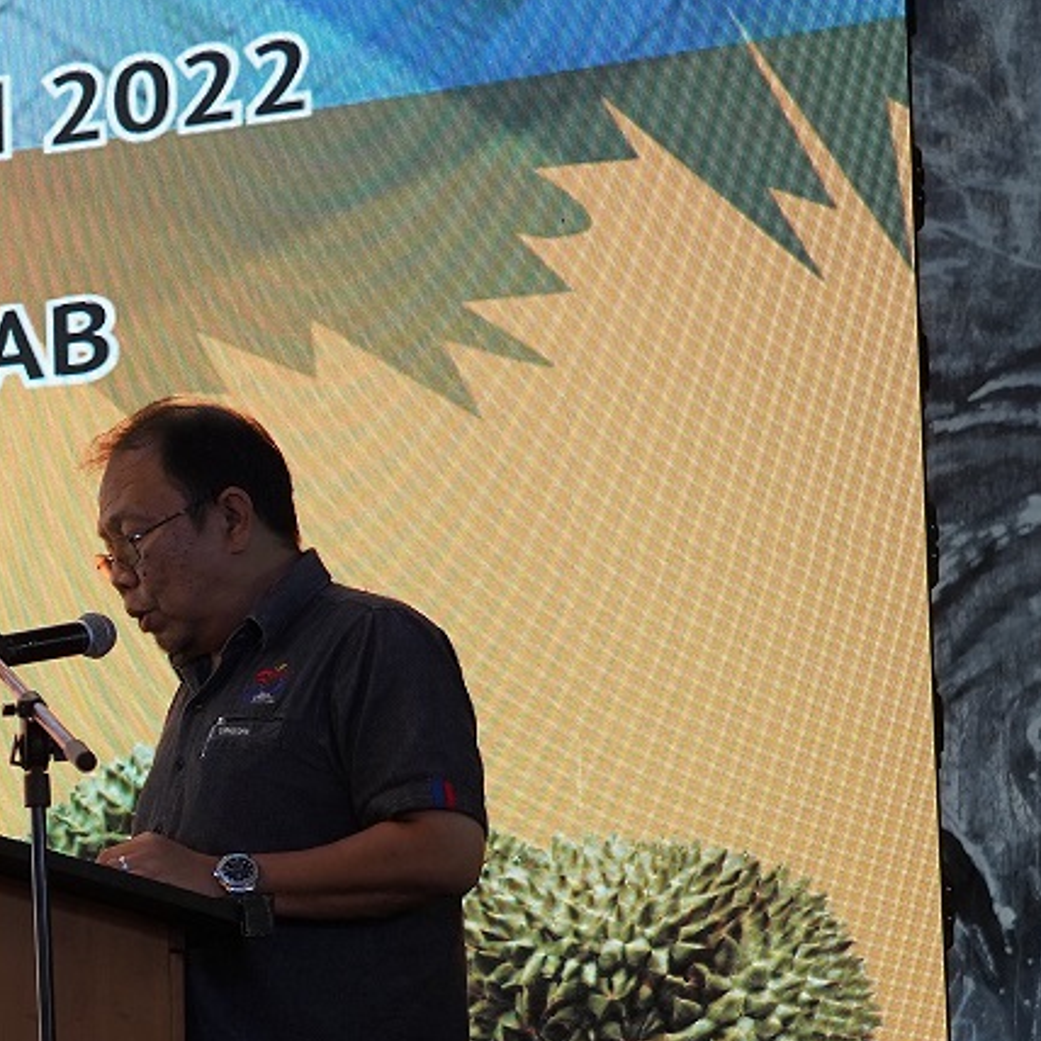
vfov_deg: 13.3
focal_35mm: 131
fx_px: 4457
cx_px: -241
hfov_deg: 13.0
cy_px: 781
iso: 250
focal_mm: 44
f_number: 4
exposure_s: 1/60
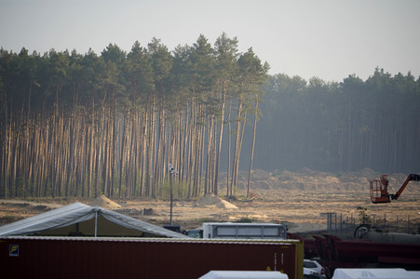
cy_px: 140
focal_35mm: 467
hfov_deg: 4.4
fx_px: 5444
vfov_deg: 2.9
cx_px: 210
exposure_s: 1/640
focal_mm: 467
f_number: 6.3
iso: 640
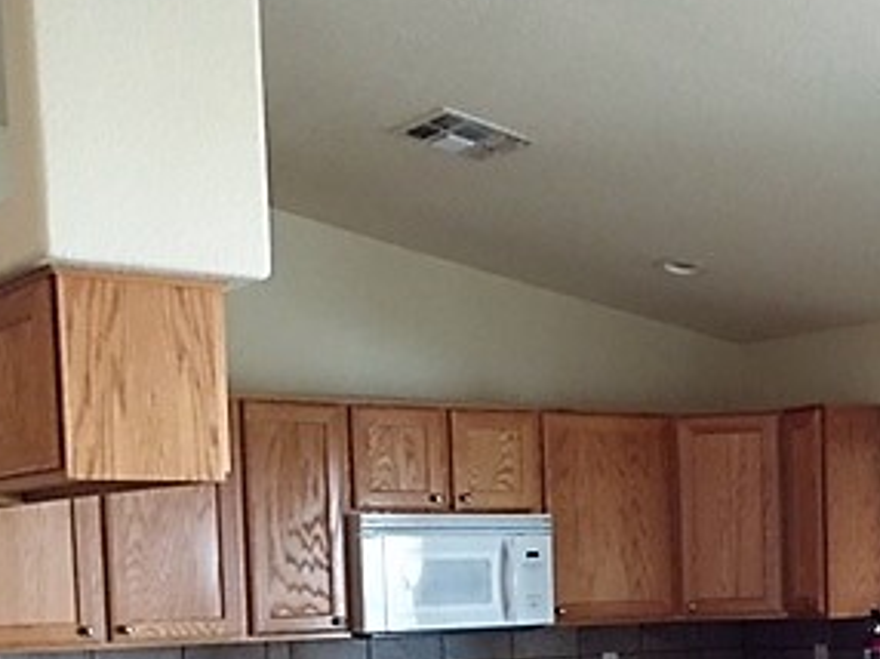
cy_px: 690
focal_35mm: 65
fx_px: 1651
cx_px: 640
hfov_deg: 29.5
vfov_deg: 21.6
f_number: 2.2
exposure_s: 1/30
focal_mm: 4.15
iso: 200
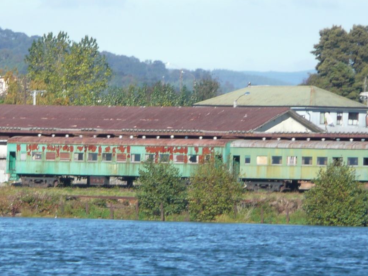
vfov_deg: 2.5
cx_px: 94
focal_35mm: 596
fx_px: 6334
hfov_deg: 3.3
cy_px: 152
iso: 100
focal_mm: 46
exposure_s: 1/320
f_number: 4.9
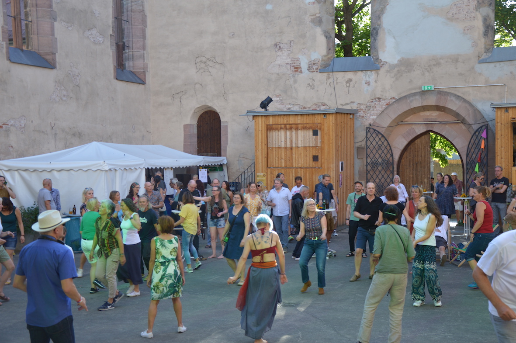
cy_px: 172
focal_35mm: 52
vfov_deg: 25.7
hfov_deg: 37.9
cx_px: 258
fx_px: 752
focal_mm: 35
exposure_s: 1/100
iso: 100
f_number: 4.5
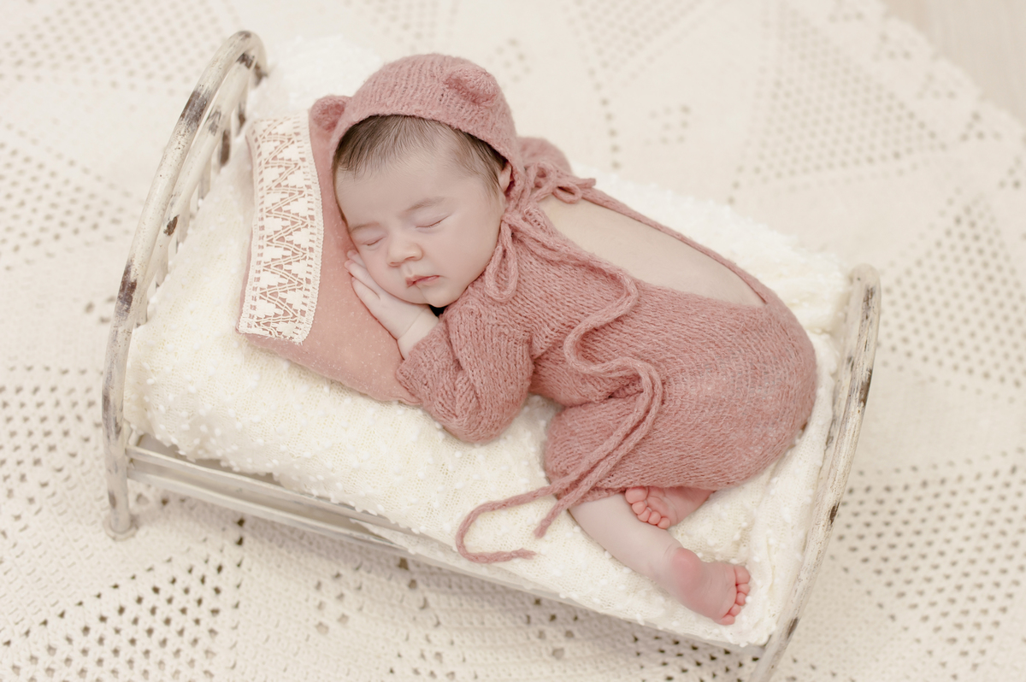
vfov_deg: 26.9
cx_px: 513
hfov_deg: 39.6
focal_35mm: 50
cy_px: 341
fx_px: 1424
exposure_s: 1/250
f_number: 2.8
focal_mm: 50
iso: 1000
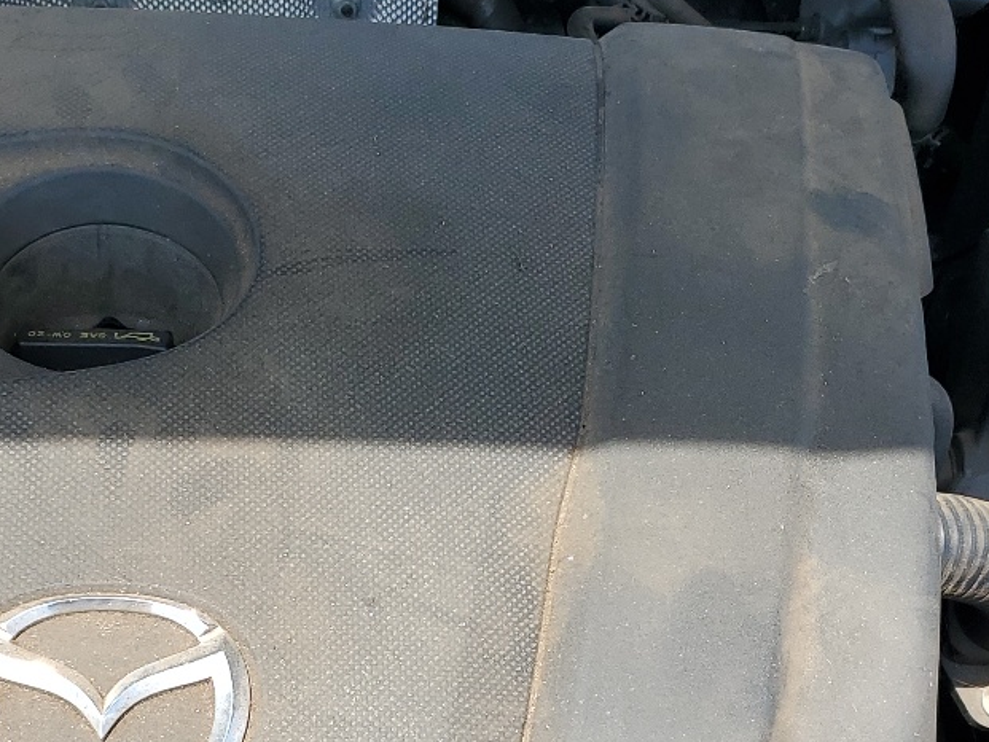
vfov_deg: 21.9
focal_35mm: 67
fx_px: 1915
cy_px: 486
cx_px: 344
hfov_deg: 28.8
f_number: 1.5
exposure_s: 1/1429
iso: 50
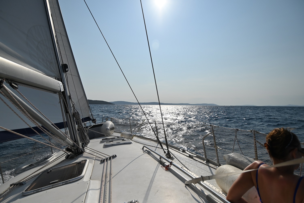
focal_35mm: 18
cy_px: 102
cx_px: 152
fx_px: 152
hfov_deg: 90.0
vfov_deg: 67.4
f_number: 4
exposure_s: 1/8000
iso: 110
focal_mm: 12
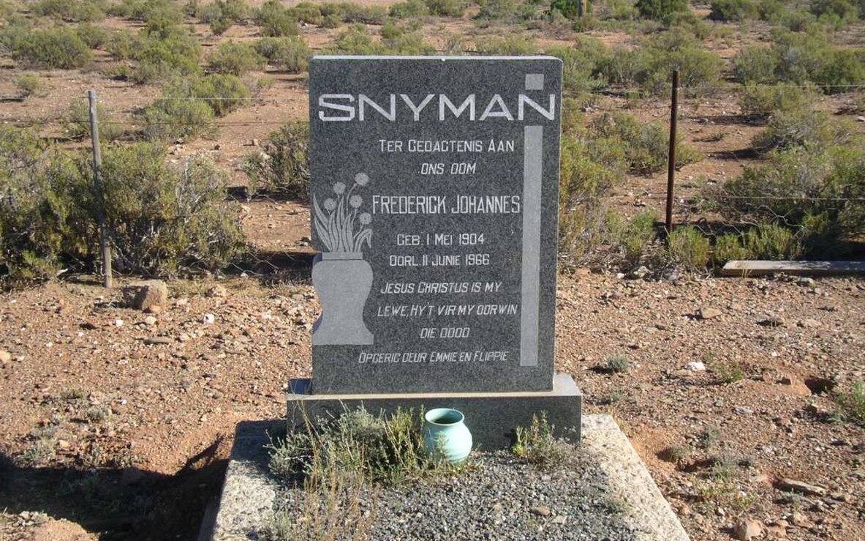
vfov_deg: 22.7
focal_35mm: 57
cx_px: 428
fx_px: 1344
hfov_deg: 35.7
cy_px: 242
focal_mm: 8.2
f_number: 7.7
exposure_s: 1/80
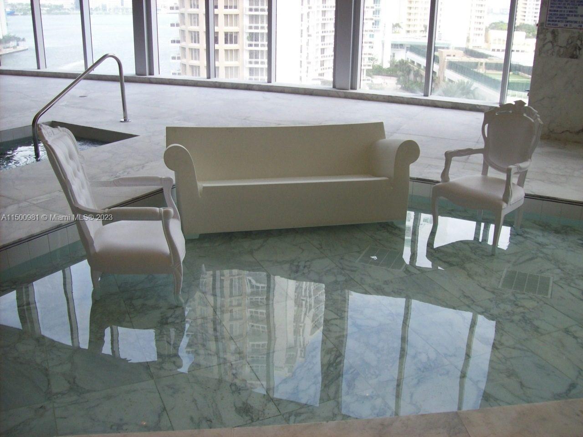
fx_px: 606
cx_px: 292
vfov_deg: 39.7
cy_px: 218
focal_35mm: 36
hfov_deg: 51.4
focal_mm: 6
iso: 80
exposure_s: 1/98
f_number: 2.7
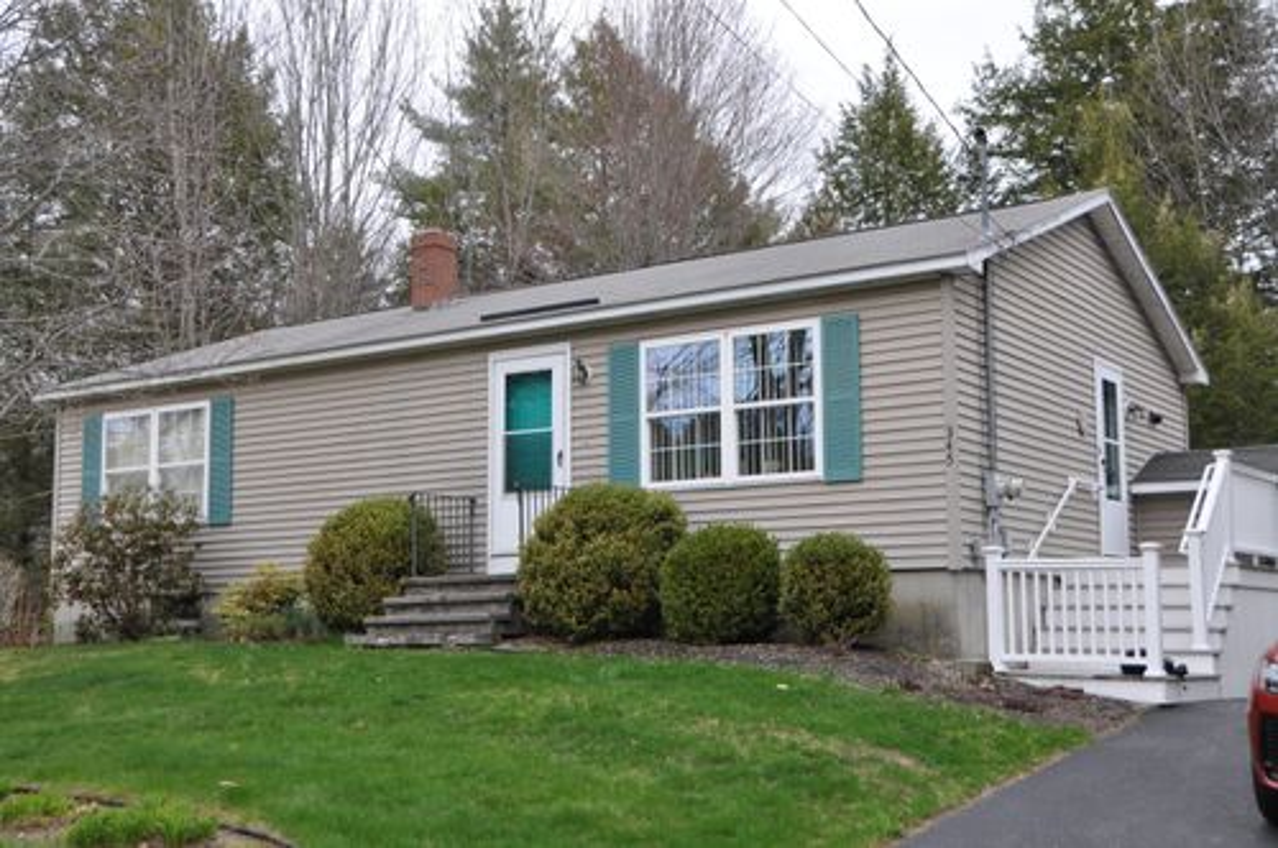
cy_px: 424
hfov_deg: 45.0
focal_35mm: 44
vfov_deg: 30.8
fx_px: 1542
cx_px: 639
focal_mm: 29
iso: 320
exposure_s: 1/125
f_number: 5.6
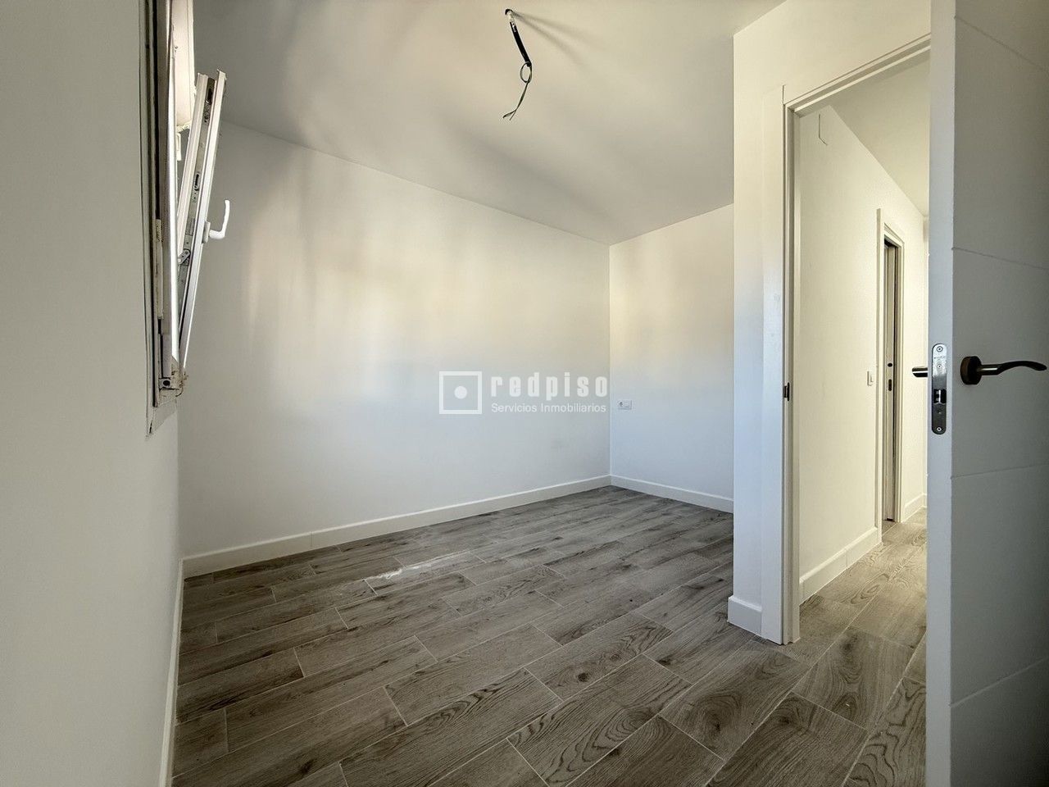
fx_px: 424
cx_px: 524
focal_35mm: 14
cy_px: 394
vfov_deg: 85.7
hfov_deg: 102.1
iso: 125
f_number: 2.2
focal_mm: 2.22
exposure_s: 1/99
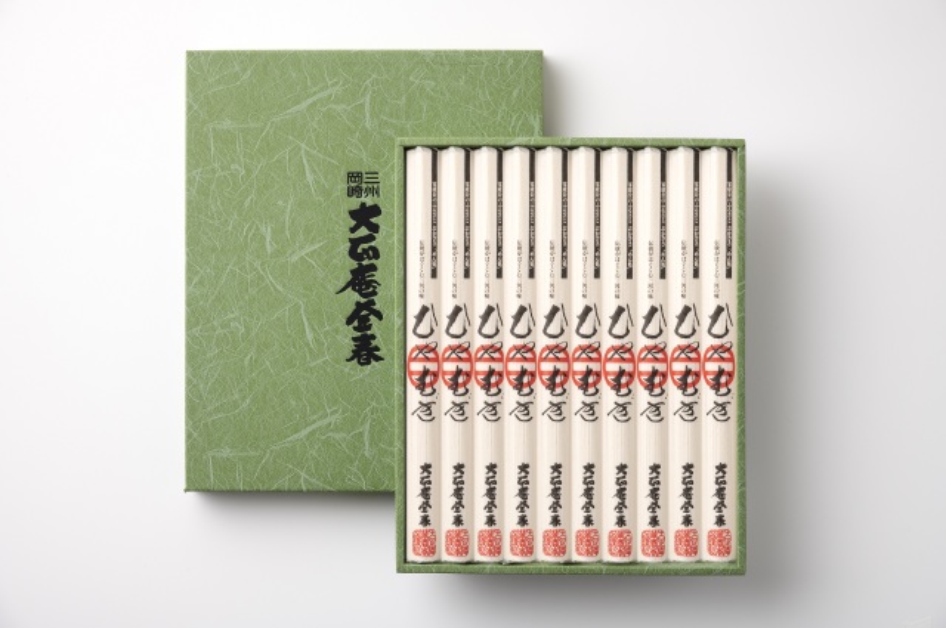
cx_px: 473
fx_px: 2414
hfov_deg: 22.2
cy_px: 314
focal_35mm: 92
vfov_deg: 14.8
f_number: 10
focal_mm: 92
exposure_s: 1/125
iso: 100
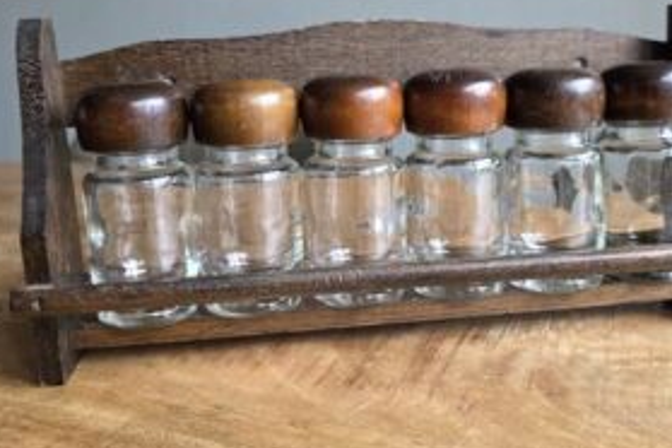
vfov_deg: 35.8
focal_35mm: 37
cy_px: 176
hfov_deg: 51.8
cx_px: 373
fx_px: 691
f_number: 1.7
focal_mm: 6.3
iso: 250
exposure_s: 1/100
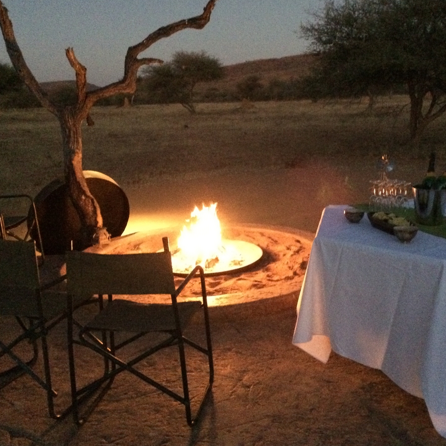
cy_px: 213
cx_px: 250
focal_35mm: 37
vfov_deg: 44.9
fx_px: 539
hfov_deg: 44.8
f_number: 2.2
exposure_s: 1/17
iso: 1600
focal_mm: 4.15
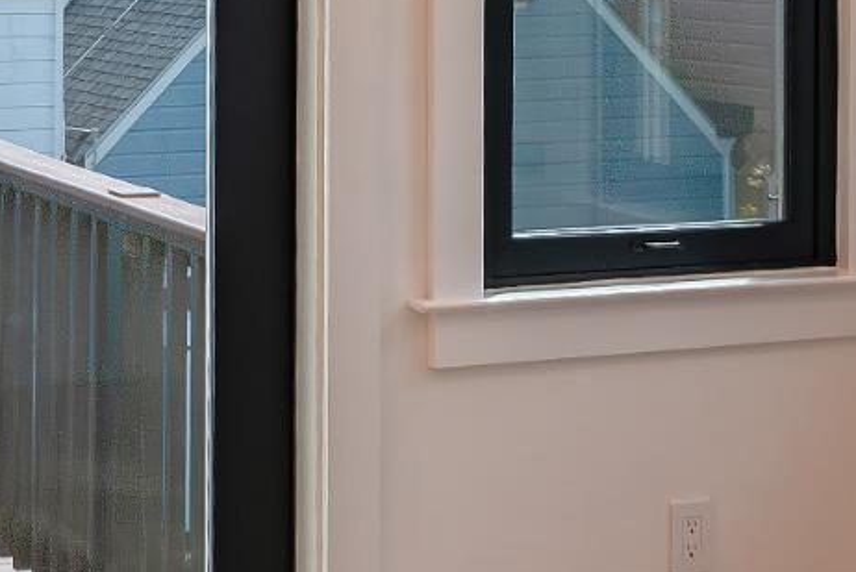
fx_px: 2785
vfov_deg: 11.5
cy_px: -120
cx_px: 335
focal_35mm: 117
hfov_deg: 17.5
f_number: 5.6
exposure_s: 1/1250
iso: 400
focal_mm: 24
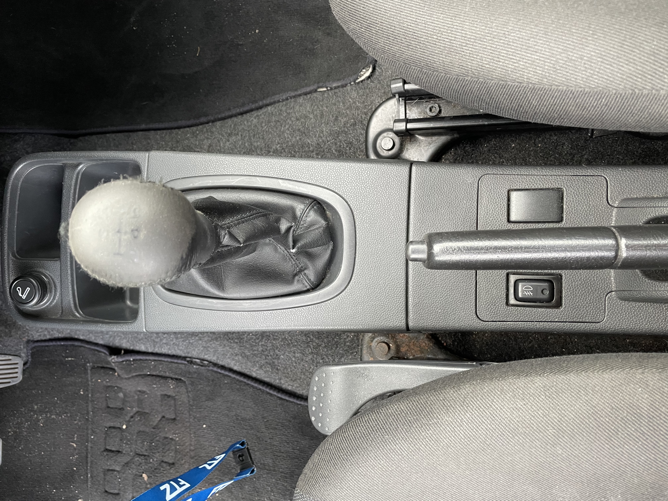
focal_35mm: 26
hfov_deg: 67.3
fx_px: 502
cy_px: 250
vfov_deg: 53.1
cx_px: 334
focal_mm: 4.2
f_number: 1.6
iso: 250
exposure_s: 1/60
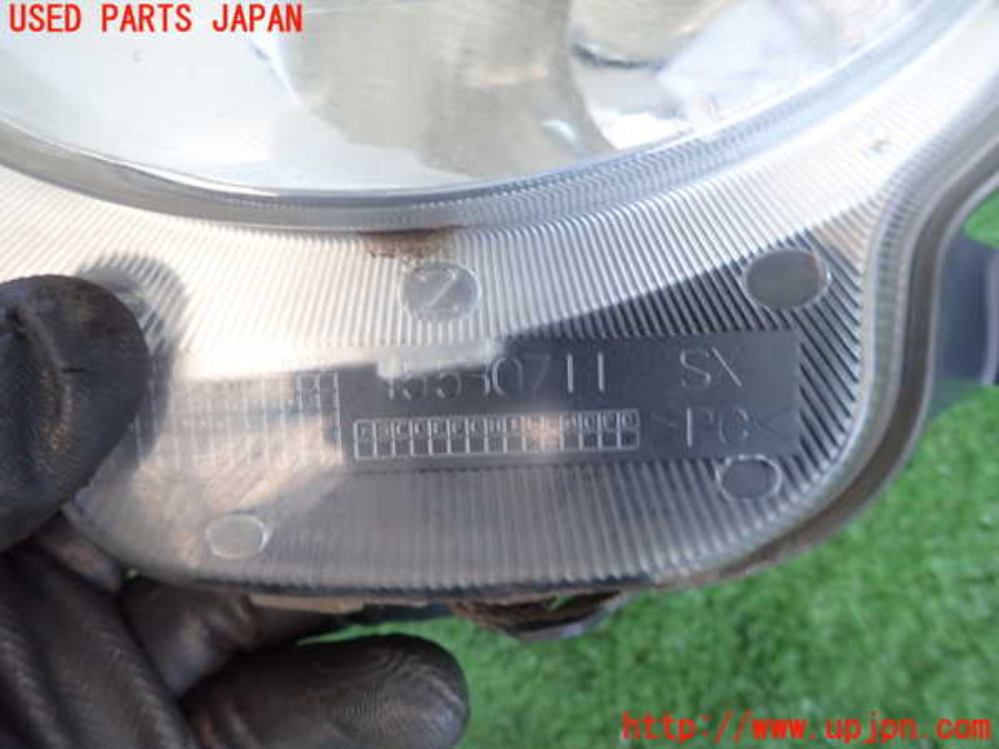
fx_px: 721
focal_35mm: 25
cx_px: 500
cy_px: 374
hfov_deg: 69.4
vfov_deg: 54.9
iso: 250
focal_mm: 4.5
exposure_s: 1/30
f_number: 2
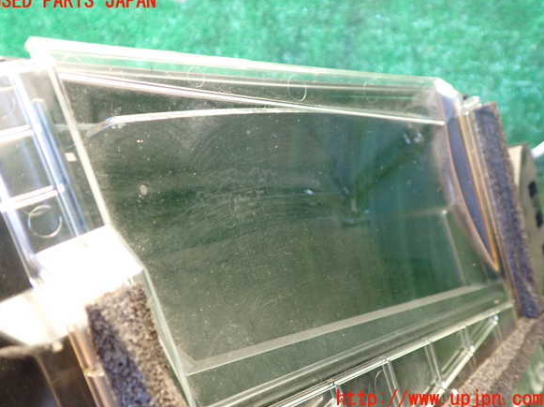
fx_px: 487
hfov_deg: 58.4
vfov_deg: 45.4
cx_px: 267
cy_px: 200
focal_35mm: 31
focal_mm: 5.4
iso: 400
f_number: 2.3
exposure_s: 1/30
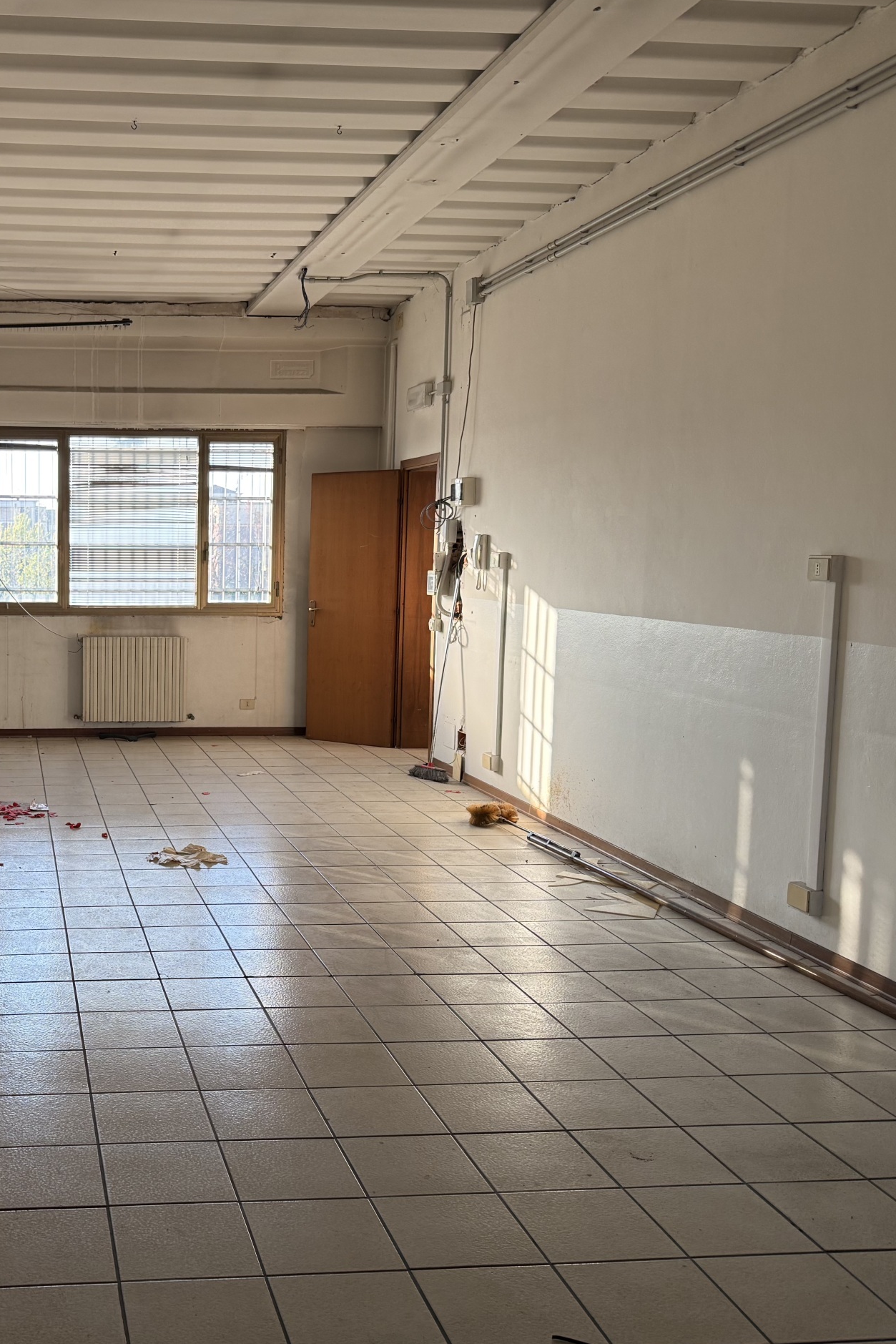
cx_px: 101
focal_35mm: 34
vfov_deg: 55.8
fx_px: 1269
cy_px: 667
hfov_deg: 36.6
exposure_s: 1/217
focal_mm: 6.76
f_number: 1.78
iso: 100
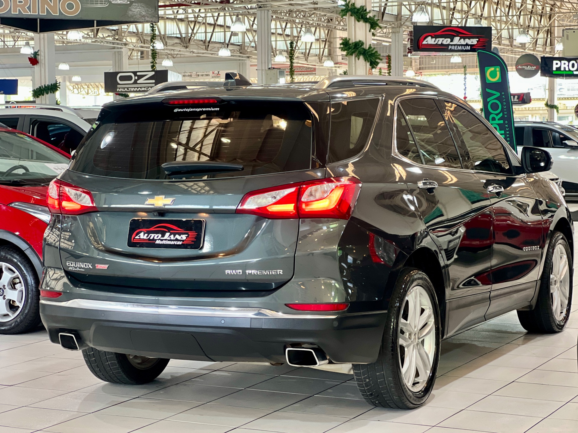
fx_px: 1286
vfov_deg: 19.1
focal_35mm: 77
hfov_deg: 25.3
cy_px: 216
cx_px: 289
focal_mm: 9
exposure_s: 1/40
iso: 250
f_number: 2.8
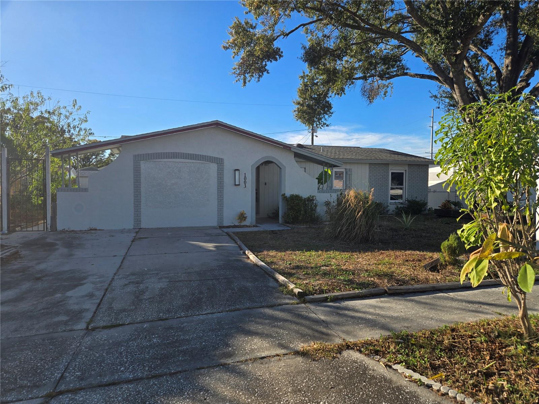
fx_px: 358
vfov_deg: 58.9
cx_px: 270
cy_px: 202
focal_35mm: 23
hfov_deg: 73.9
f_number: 1.8
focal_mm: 5.4
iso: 25
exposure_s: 1/1228
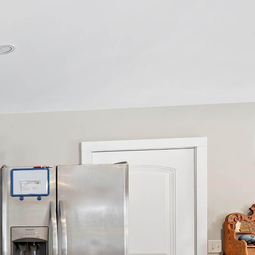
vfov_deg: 37.4
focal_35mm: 41
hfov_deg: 29.0
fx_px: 342
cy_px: 244
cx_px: -111
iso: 500
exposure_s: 1/2.5
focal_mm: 10
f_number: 9
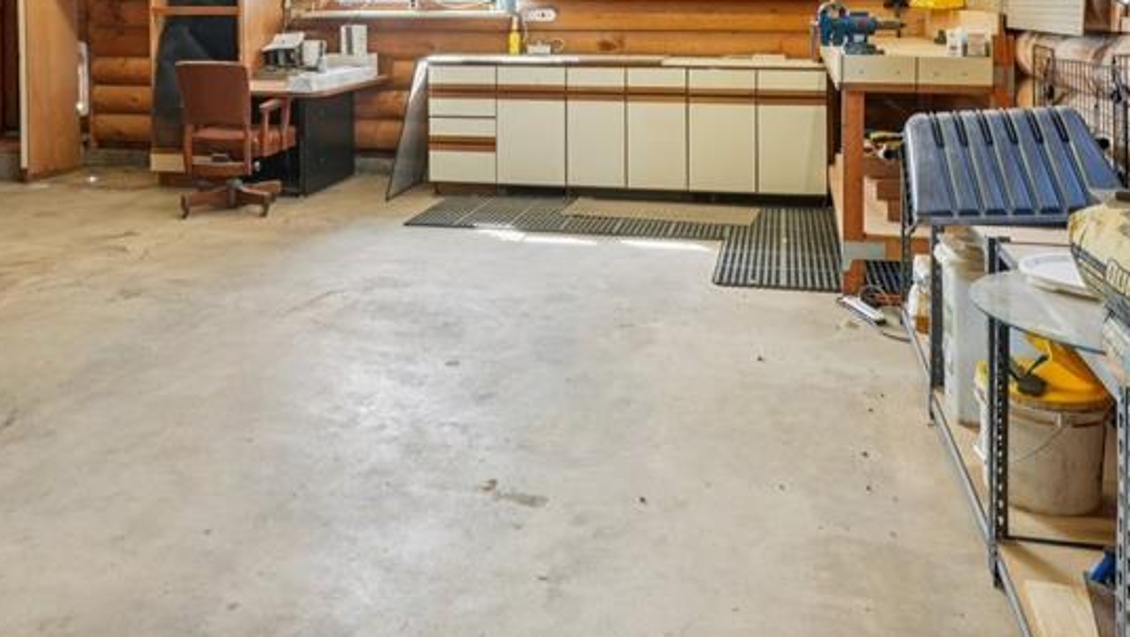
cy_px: 0
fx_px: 989
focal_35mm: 33
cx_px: 563
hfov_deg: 59.5
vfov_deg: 32.8
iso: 250
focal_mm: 11
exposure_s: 1/30
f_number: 8
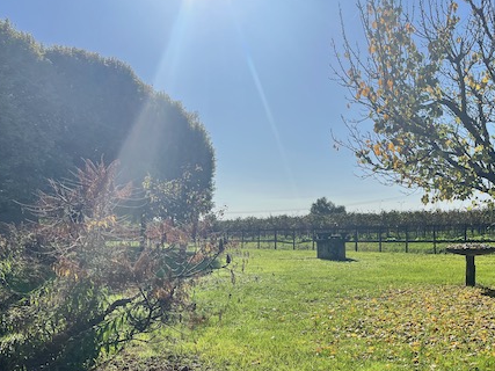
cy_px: 252
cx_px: 335
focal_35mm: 39
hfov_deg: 47.0
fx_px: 558
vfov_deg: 36.4
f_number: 1.6
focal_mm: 5.1
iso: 50
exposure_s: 1/7353
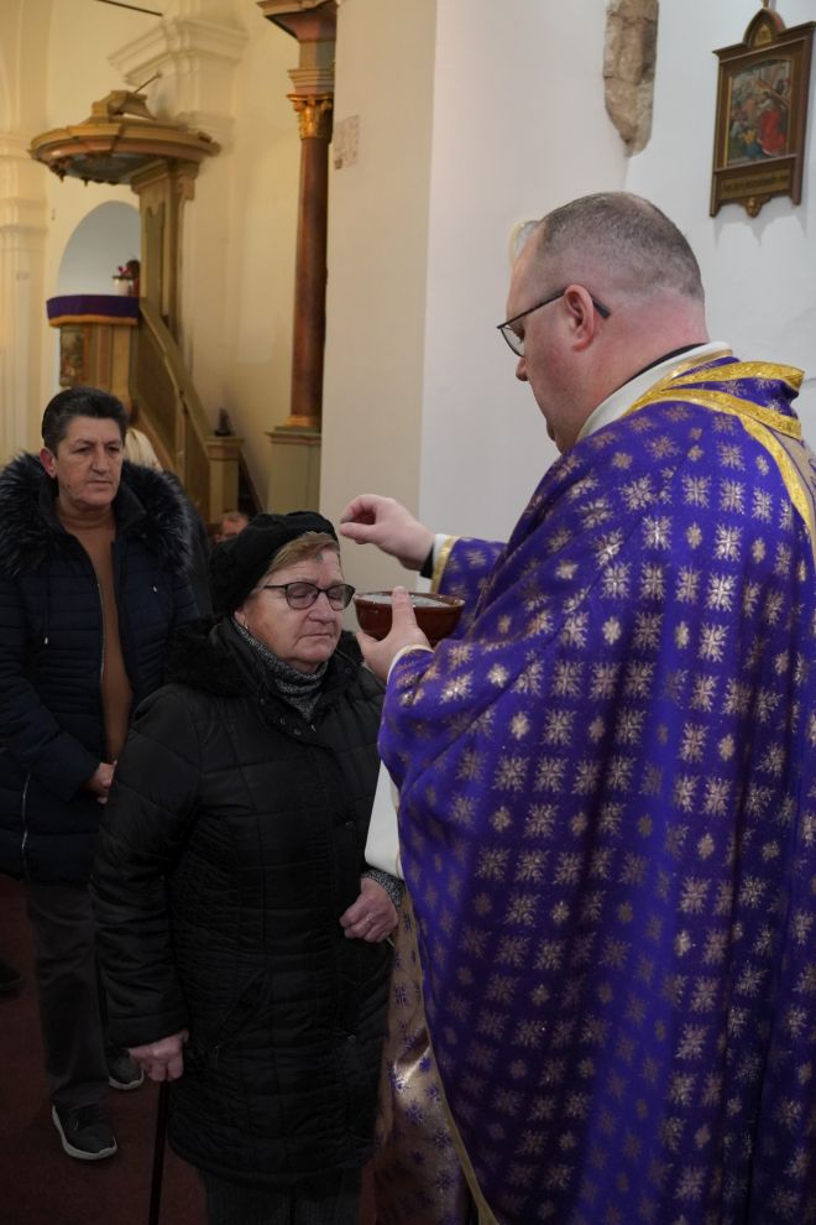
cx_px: 408
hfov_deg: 40.1
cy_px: 612
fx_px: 1117
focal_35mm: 33
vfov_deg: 57.4
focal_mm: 21.9
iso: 2000
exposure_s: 1/125
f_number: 3.5
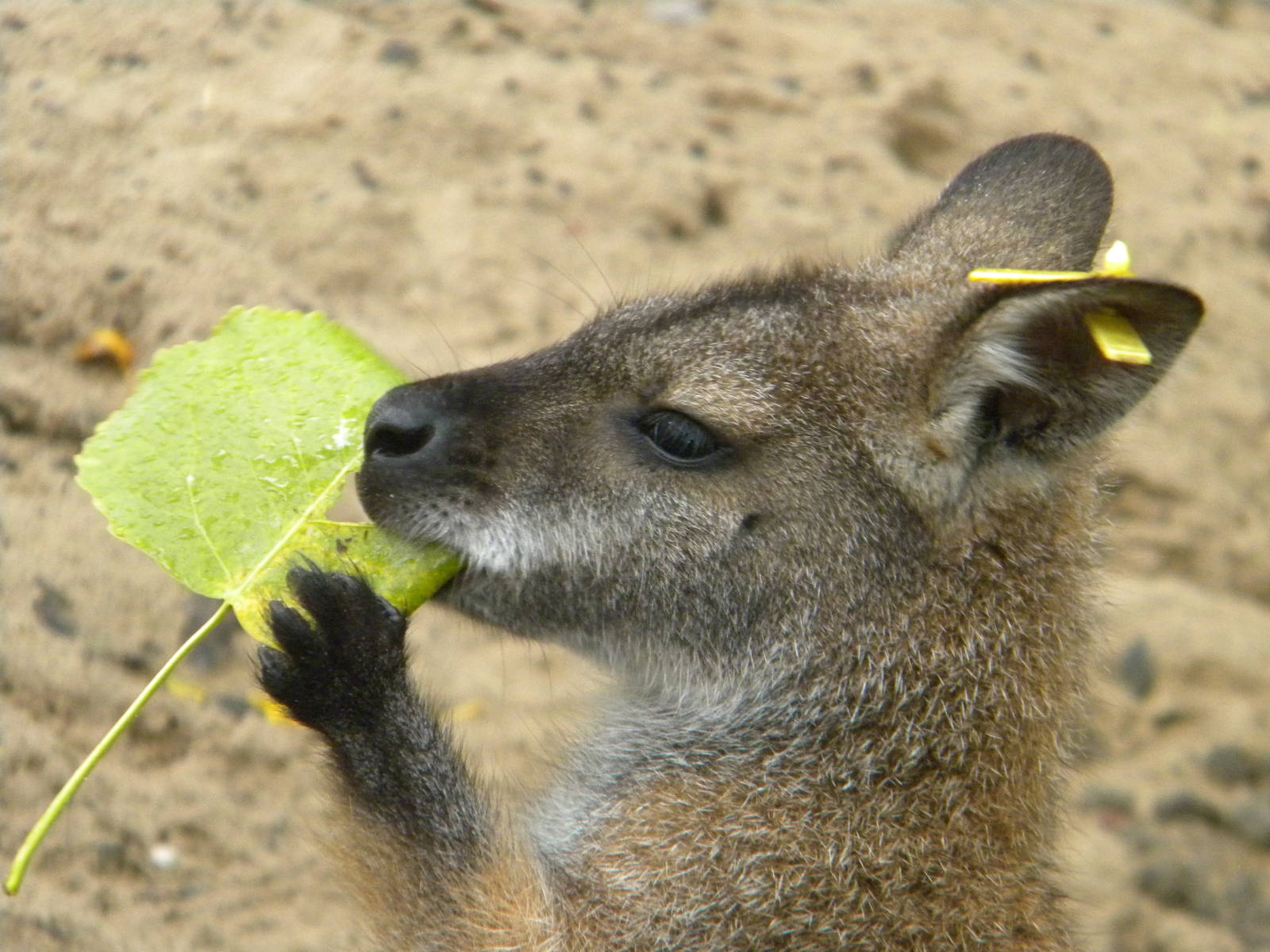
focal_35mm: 278
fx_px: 10199
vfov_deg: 5.3
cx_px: 635
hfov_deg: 7.1
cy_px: 476
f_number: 5.4
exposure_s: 1/140
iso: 636
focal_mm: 50.4
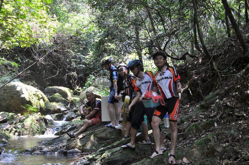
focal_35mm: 52
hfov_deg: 37.9
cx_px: 124
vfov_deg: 25.7
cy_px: 82
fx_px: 362
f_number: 11
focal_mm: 35
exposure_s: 1/8
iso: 250
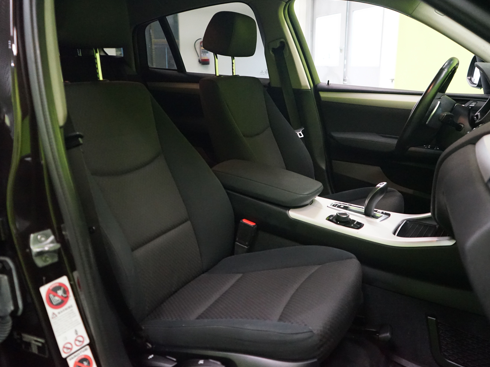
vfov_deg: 45.4
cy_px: 182
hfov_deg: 58.3
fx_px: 439
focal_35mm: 31
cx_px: 264
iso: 6400
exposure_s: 1/60
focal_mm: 28
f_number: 3.5
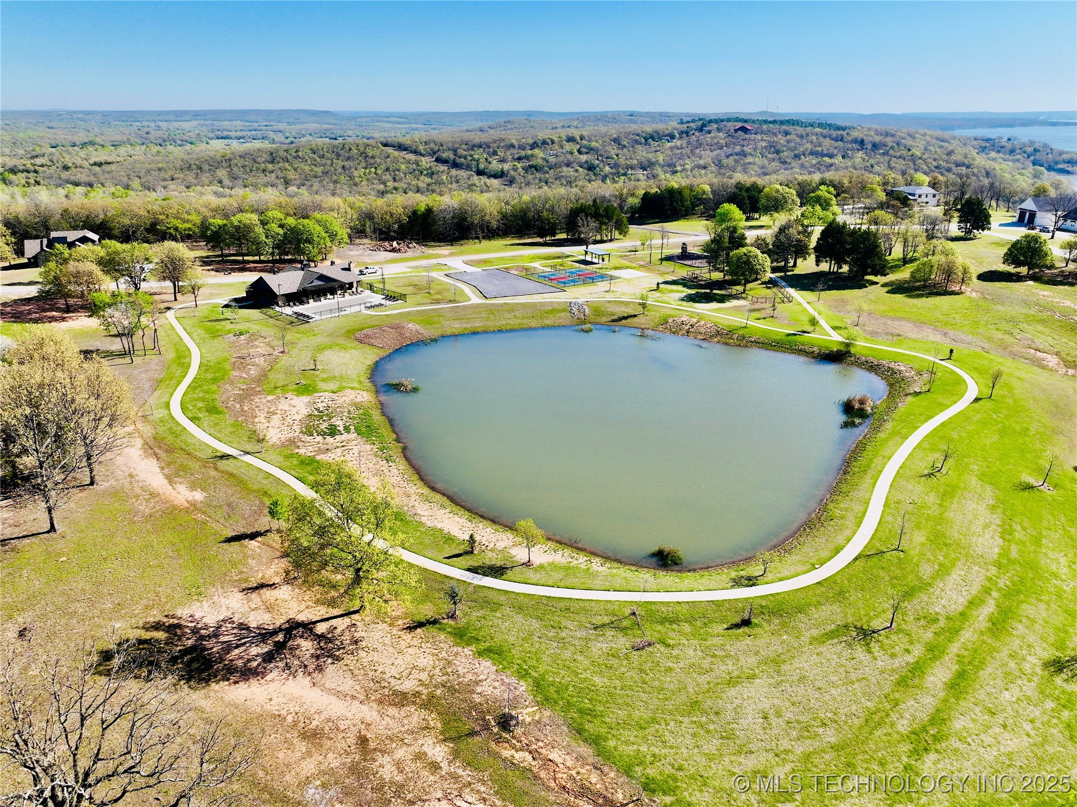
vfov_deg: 56.8
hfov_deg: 71.6
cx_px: 538
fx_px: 746
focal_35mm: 24
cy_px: 404
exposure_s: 1/2000
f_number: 2.8
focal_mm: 12.29
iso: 140
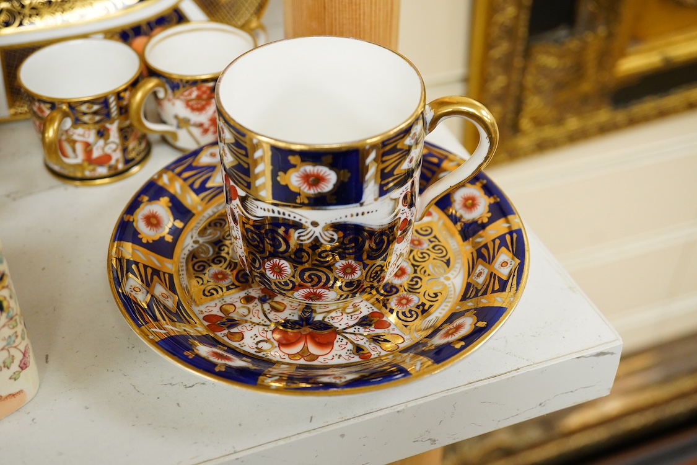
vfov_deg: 29.9
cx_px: 348
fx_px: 871
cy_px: 232
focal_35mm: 45
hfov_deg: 43.6
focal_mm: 30
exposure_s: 1/160
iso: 2500
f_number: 8
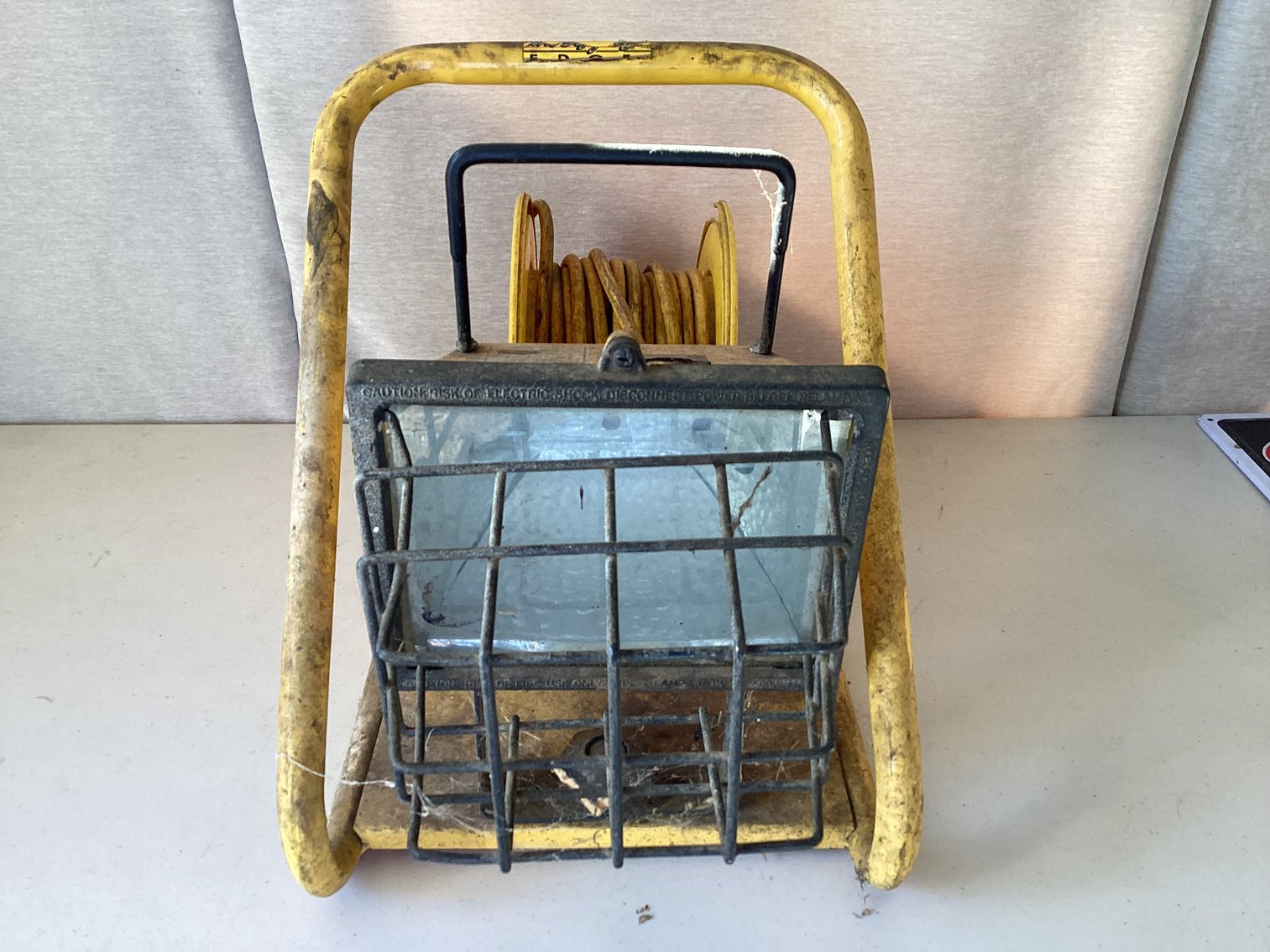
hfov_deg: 58.3
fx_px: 1137
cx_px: 635
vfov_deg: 45.4
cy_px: 476
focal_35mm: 31
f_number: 2.4
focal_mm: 3.3
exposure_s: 1/100
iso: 50
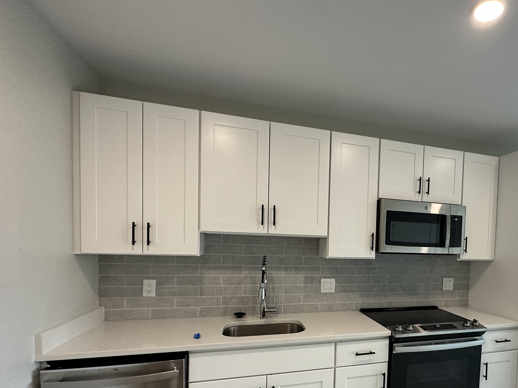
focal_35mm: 21
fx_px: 314
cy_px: 258
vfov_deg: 61.9
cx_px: 359
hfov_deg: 75.7
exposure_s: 1/120
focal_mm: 2.22
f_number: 2.2
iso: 250
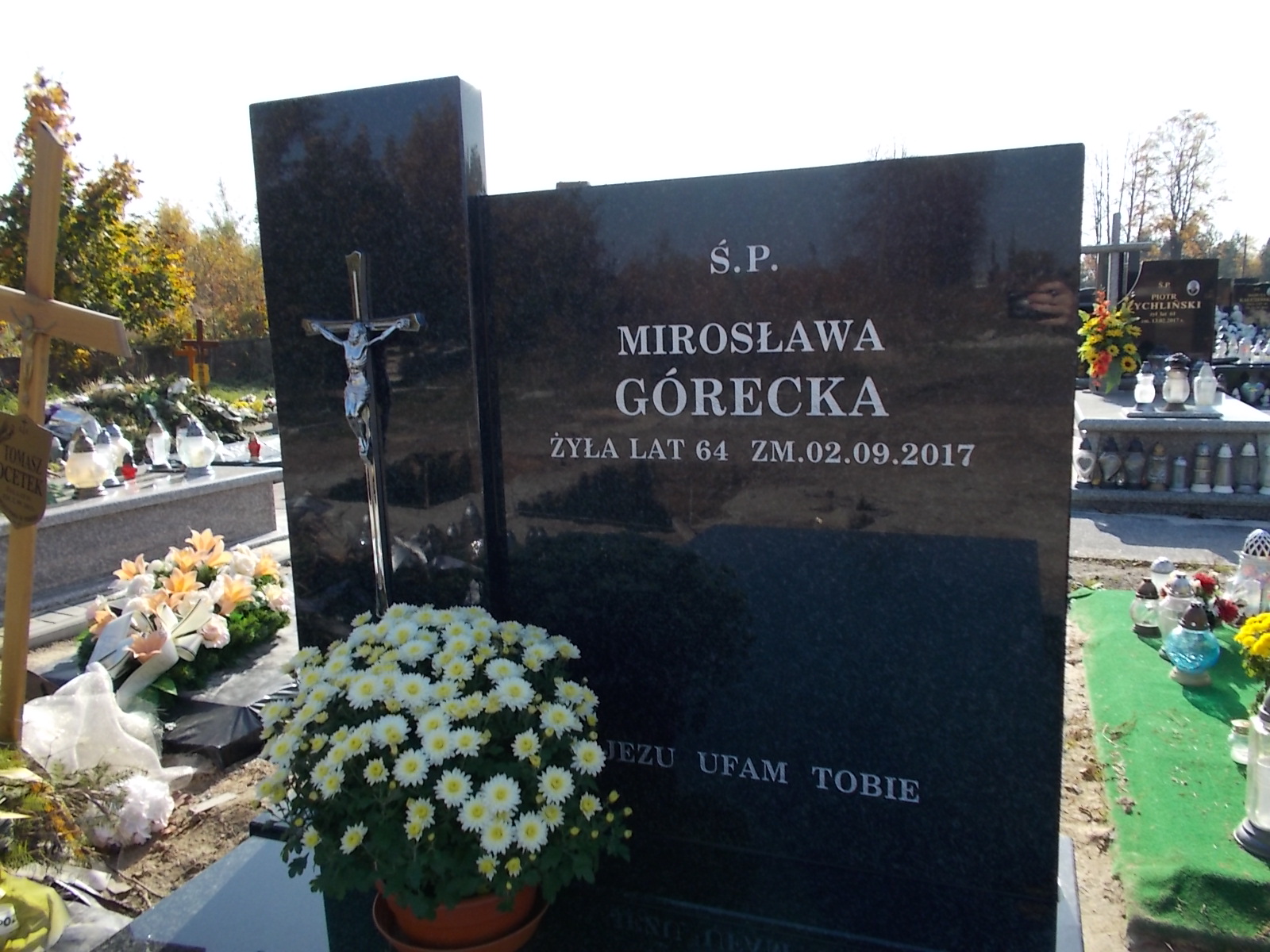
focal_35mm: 26
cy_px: 476
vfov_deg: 53.1
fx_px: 954
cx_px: 635
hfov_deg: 67.3
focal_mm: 4.6
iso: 80
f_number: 8
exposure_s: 1/80
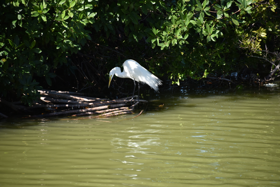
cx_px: 140
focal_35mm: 300
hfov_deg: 6.9
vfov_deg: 4.6
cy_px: 94
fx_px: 2334
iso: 200
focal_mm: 300
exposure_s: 1/640
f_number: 5.6
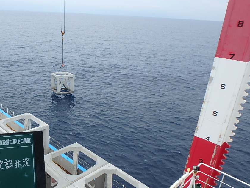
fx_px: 231
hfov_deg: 55.5
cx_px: 81
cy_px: 116
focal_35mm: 32
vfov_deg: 43.9
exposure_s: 1/1000
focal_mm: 3.7
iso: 125
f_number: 3.5
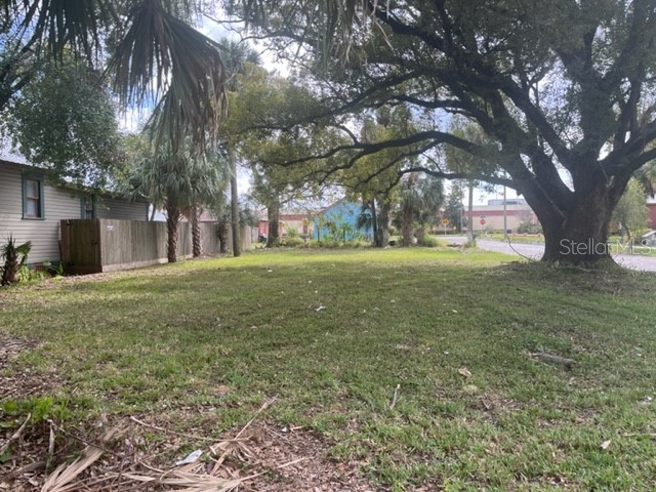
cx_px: 328
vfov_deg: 53.1
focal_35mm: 26
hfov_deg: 67.3
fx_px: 493
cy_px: 246
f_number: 1.6
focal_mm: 5.1
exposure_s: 1/680
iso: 50
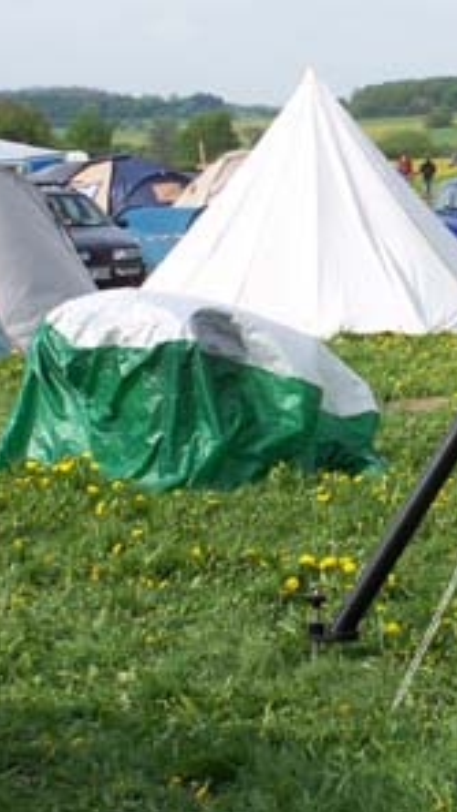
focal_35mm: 110
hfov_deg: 10.9
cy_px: 407
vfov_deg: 19.5
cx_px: 514
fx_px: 2370
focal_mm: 12.4
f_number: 4.5
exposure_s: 1/350
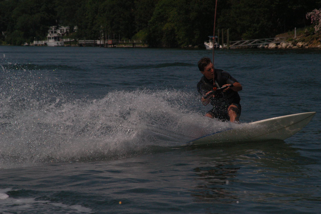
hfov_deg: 11.4
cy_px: 107
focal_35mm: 180
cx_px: 160
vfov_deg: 7.6
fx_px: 1604
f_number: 16
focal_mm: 120
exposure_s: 1/4000
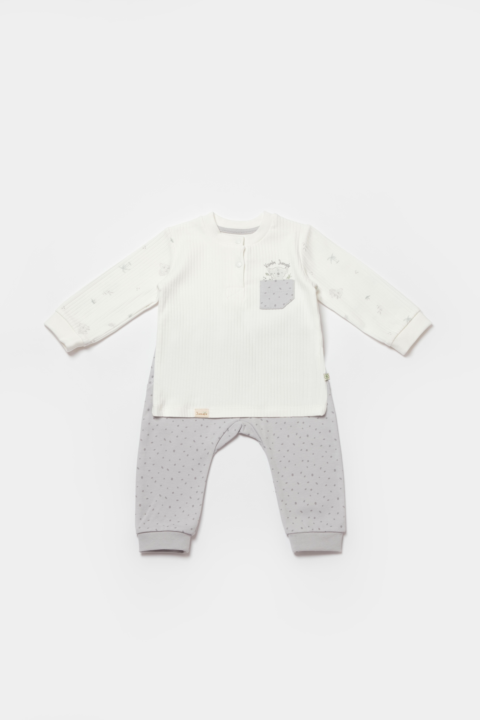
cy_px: 360
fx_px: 1080
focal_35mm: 54
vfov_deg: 36.9
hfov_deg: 25.1
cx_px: 240
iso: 125
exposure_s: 1/125
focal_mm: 35.8
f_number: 13
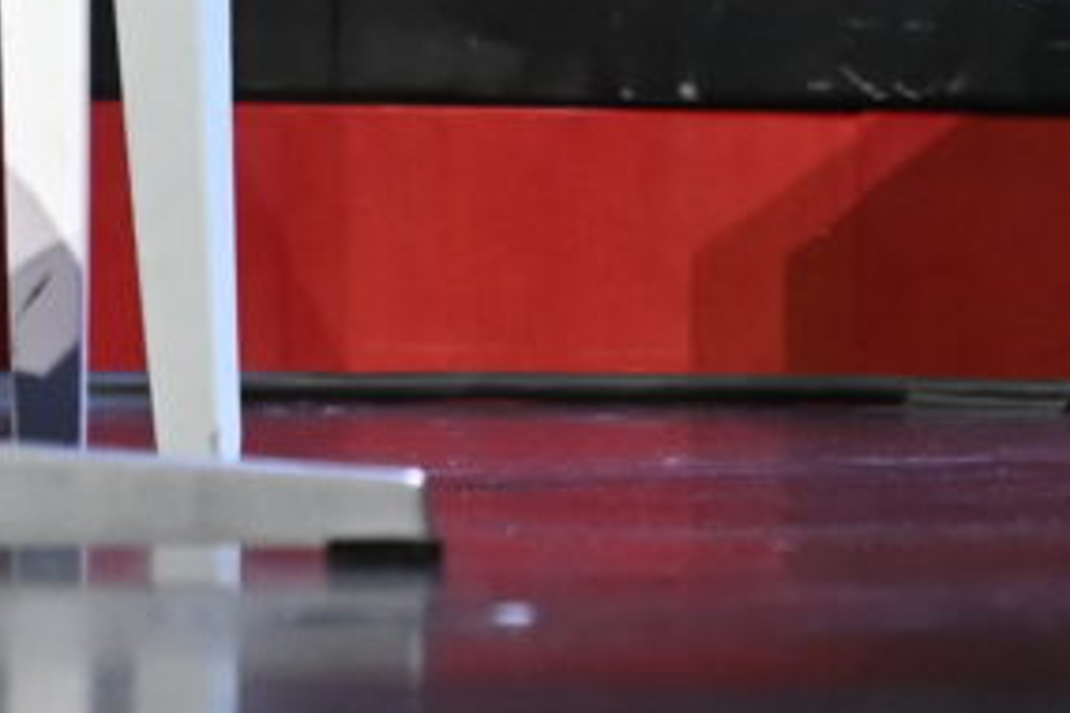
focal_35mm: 1076
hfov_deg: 1.9
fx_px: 31979
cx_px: 1408
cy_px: -1450
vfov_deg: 1.3
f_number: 4
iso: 4000
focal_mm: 150
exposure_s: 1/500
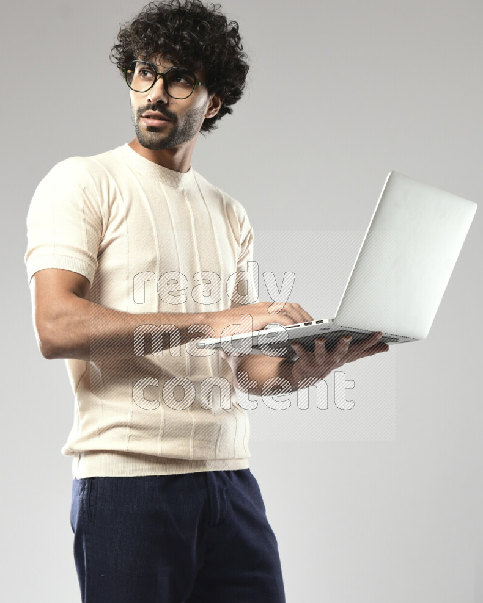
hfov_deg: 26.7
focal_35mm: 57
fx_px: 1019
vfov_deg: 33.0
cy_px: 336
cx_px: 243
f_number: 5
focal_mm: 50
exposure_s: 1/125
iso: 400
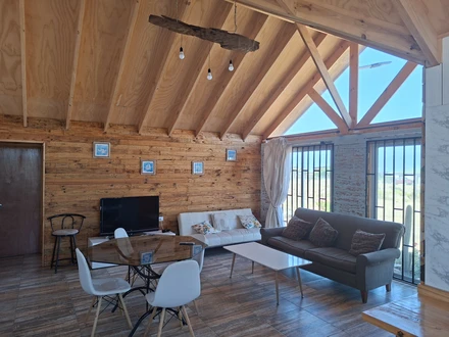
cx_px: 224
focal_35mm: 23
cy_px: 168
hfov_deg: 73.9
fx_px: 298
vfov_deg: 58.9
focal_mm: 5.54
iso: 50
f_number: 1.8
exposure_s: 1/118
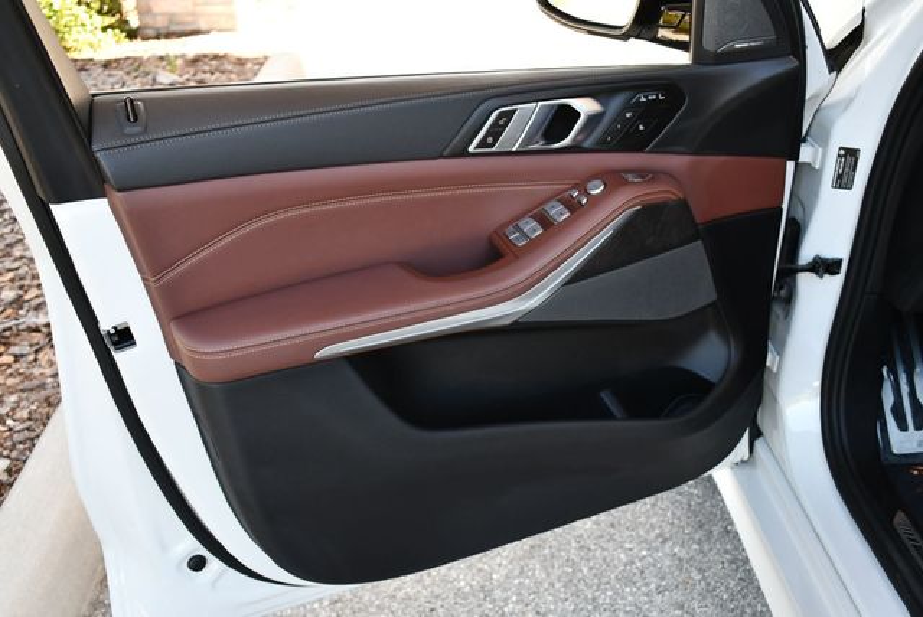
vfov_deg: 36.9
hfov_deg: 53.1
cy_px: 308
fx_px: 924
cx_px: 462
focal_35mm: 36
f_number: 3.5
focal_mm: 18
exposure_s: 1/250
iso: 400
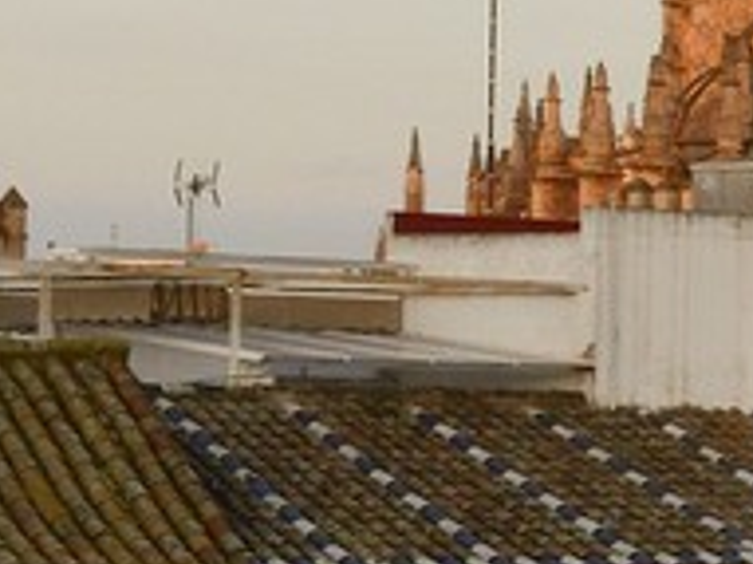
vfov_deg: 7.7
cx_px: 1959
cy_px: 536
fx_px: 4196
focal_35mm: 193
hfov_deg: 9.0
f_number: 8
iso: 800
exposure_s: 1/320
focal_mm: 24
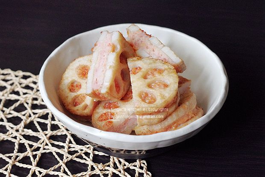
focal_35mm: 75
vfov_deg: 18.2
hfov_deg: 27.0
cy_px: 88
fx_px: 552
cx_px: 132
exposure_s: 1/200
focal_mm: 50
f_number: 5.6
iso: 1600
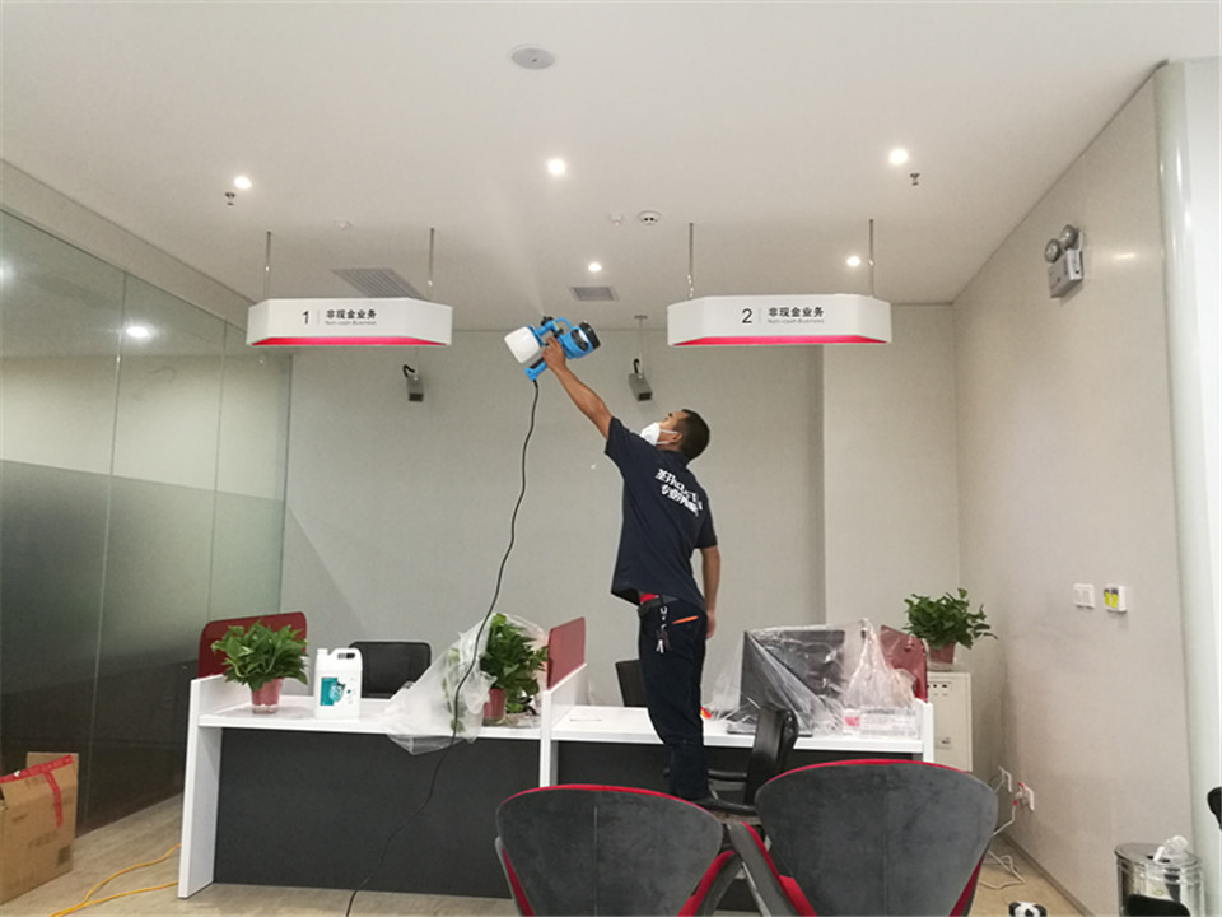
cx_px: 611
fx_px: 953
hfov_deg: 65.3
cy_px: 458
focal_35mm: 27
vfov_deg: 51.4
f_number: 2.2
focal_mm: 4.5
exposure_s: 1/33.3
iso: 320
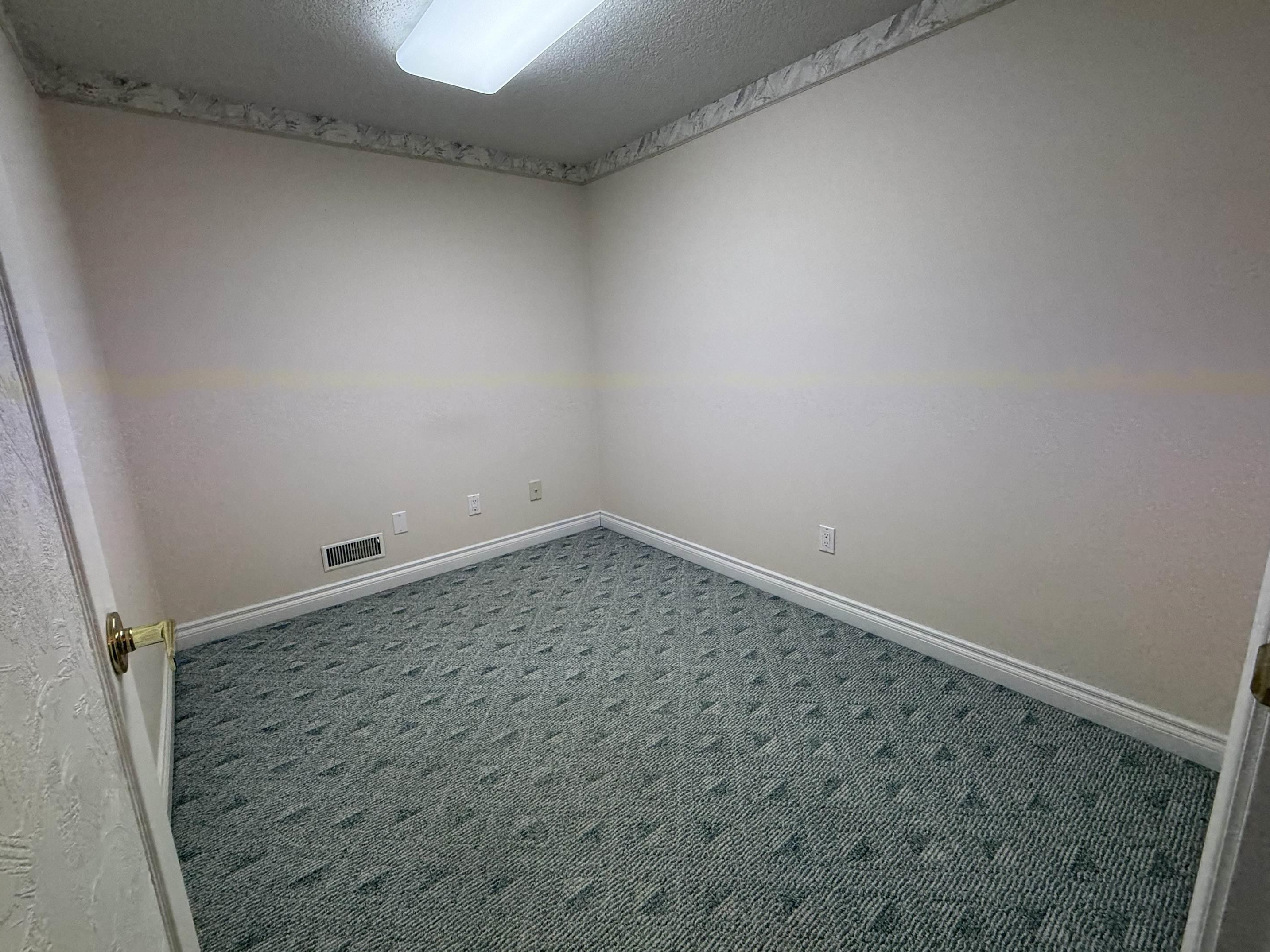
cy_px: 452
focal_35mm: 15
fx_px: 550
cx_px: 621
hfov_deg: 98.2
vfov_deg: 81.7
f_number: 2.2
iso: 200
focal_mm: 2.22
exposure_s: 1/120
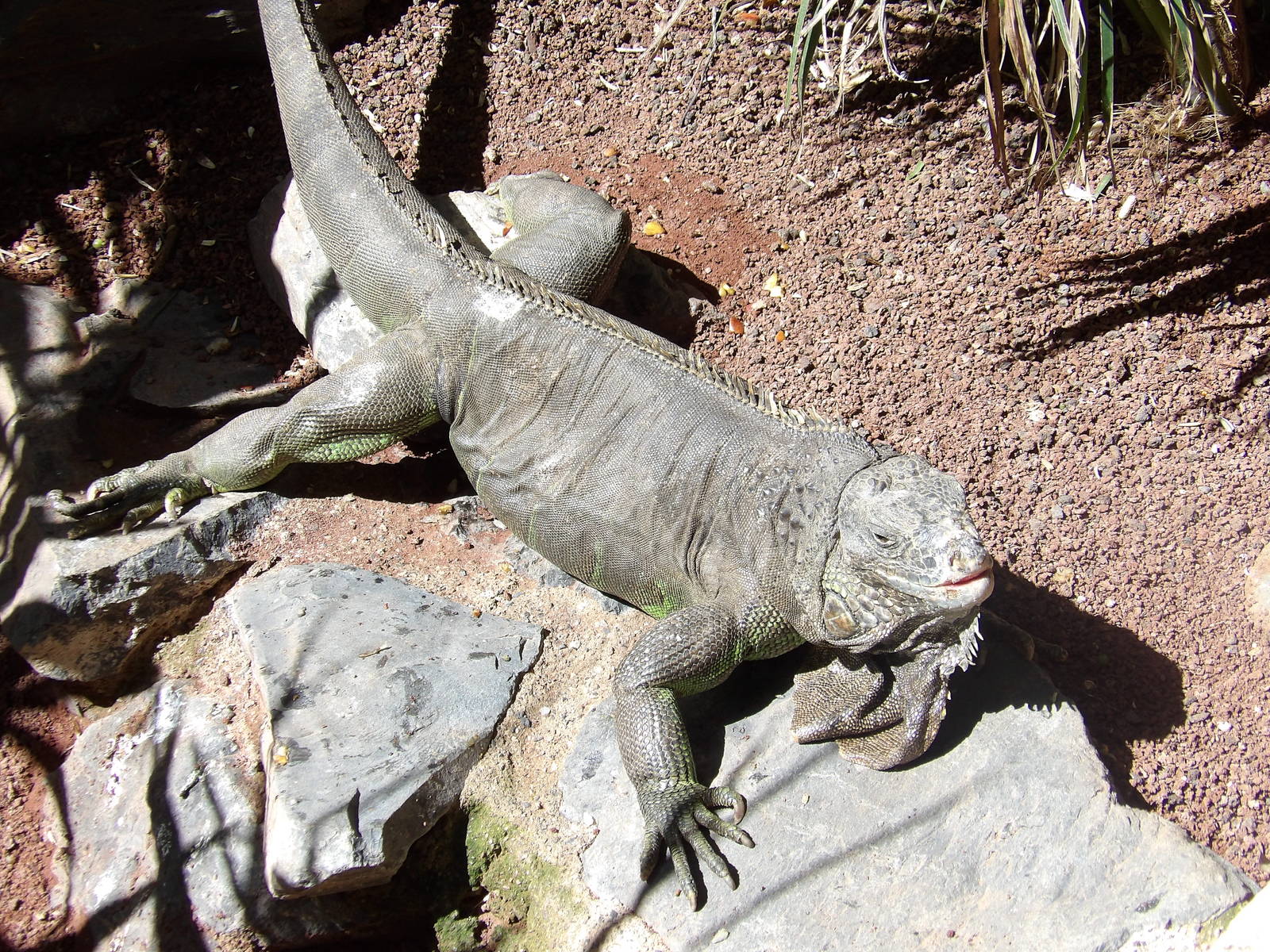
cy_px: 476
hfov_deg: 27.0
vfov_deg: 20.4
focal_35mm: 72
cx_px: 635
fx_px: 2642
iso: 100
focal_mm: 13
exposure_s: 1/320
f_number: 4.1
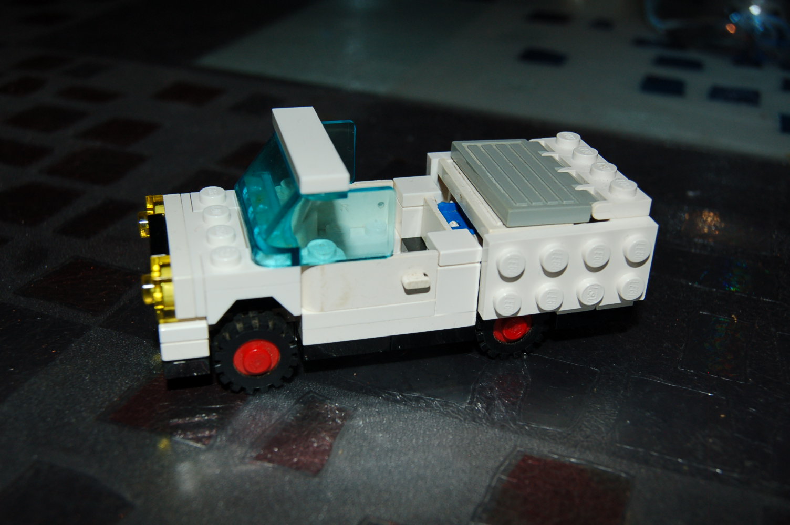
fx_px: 987
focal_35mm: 45
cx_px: 395
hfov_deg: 43.6
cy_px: 262
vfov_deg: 29.8
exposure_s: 1/125
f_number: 7.1
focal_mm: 30
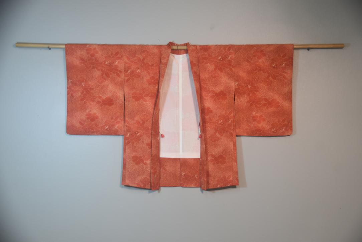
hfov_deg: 35.0
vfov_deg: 23.8
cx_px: 181
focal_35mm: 57
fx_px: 573
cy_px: 121
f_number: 4.2
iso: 400
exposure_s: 1/60
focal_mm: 38
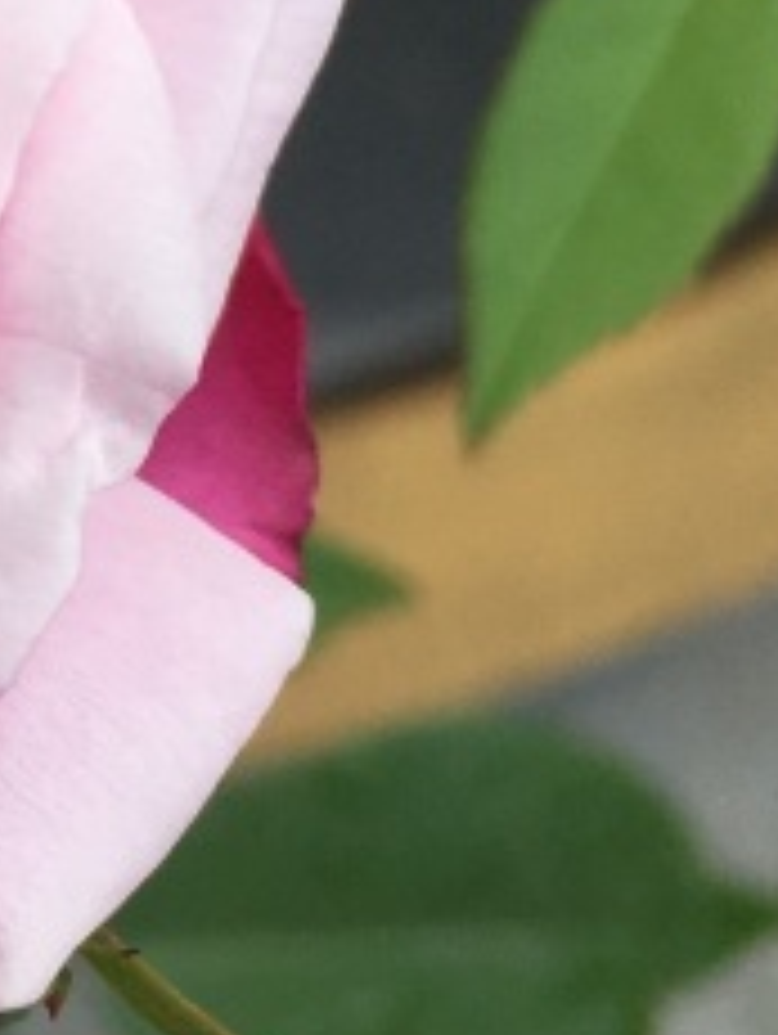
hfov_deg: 10.8
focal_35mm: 129
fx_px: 3859
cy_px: -14
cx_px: -612
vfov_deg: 15.0
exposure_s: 1/1538
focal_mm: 4.15
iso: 25
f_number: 2.2
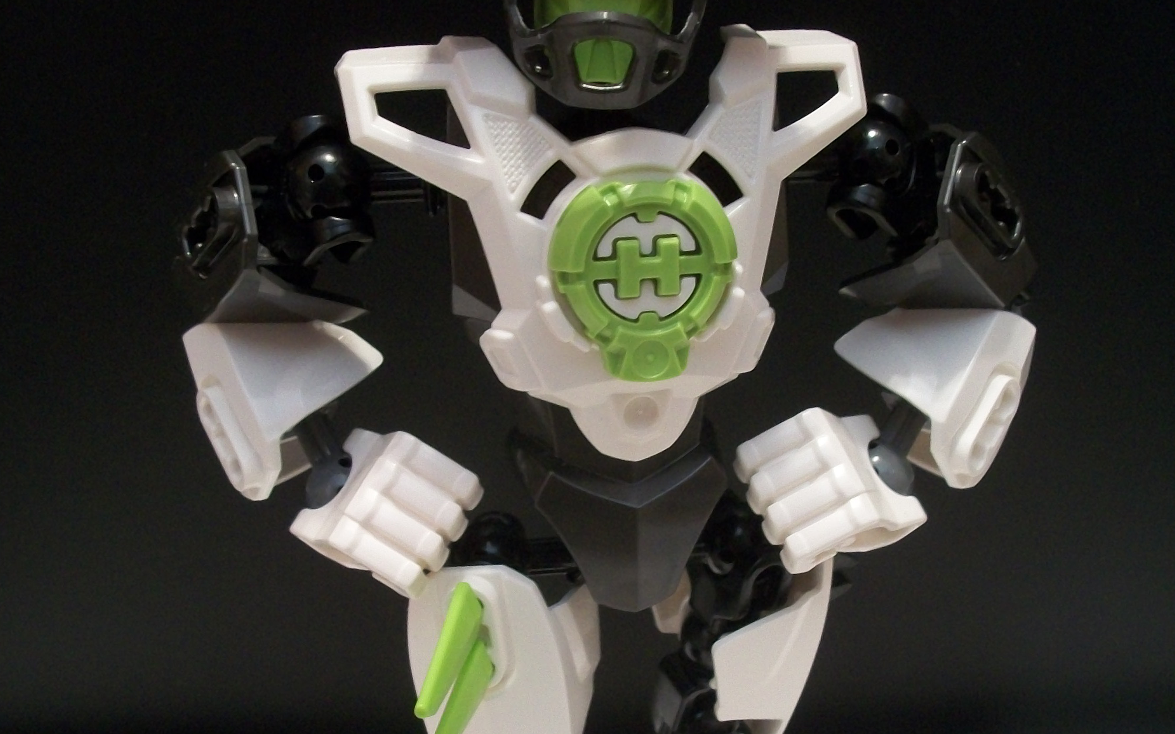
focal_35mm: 46
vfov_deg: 27.9
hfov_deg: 43.5
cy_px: 458
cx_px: 580
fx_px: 1473
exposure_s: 1/8
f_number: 2.9
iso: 169
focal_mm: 5.7
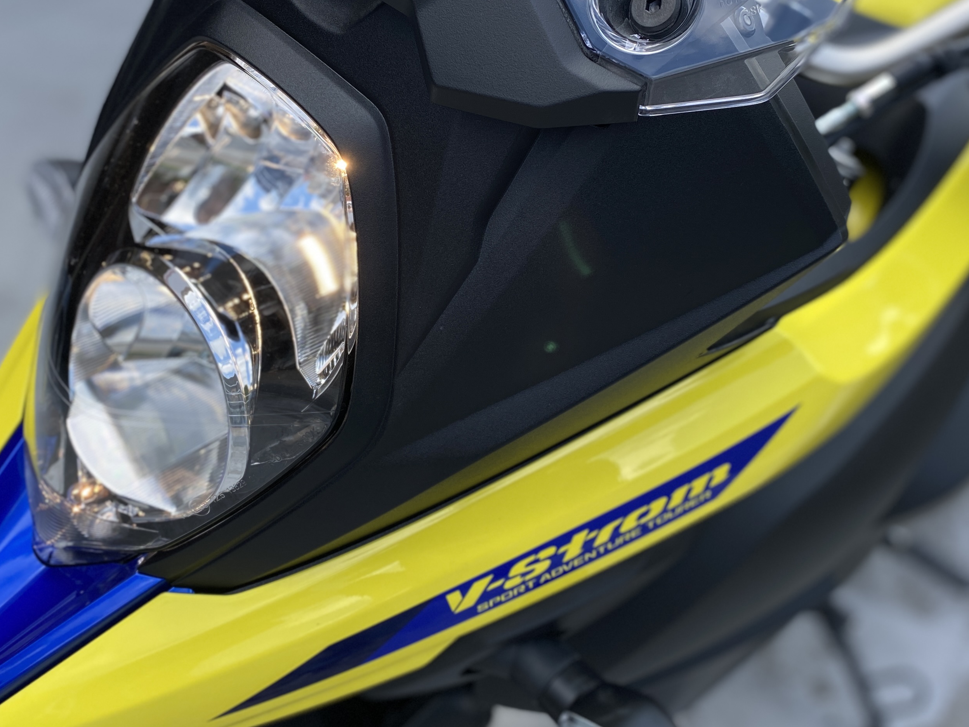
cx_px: 438
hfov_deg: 44.7
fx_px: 1176
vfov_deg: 34.1
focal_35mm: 42
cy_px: 255
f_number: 1.8
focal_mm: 4.25
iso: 32
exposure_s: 1/658
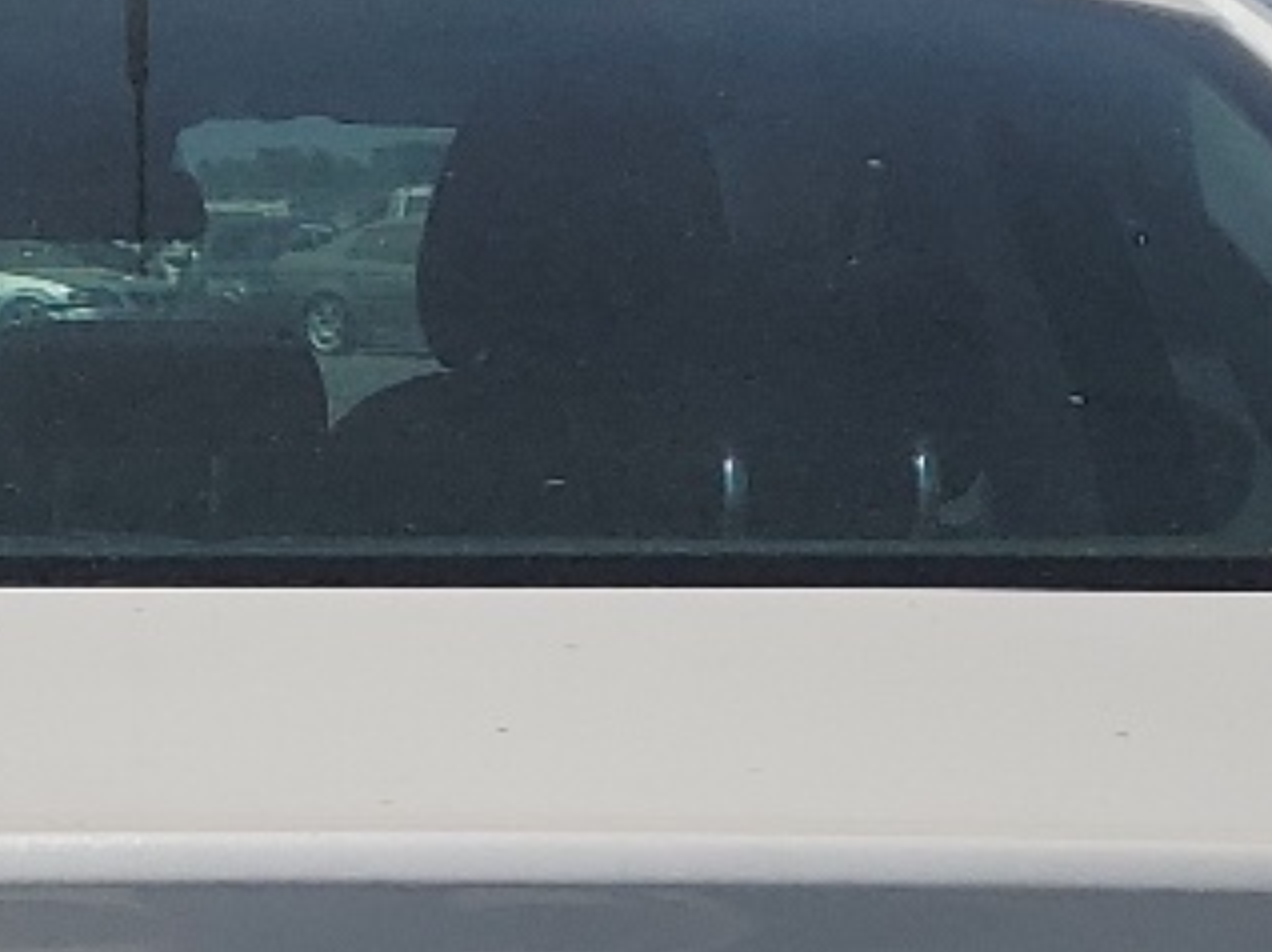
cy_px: 1440
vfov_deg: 10.9
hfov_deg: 14.9
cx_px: 164
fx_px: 4810
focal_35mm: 131
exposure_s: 1/10000
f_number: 1.5
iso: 50
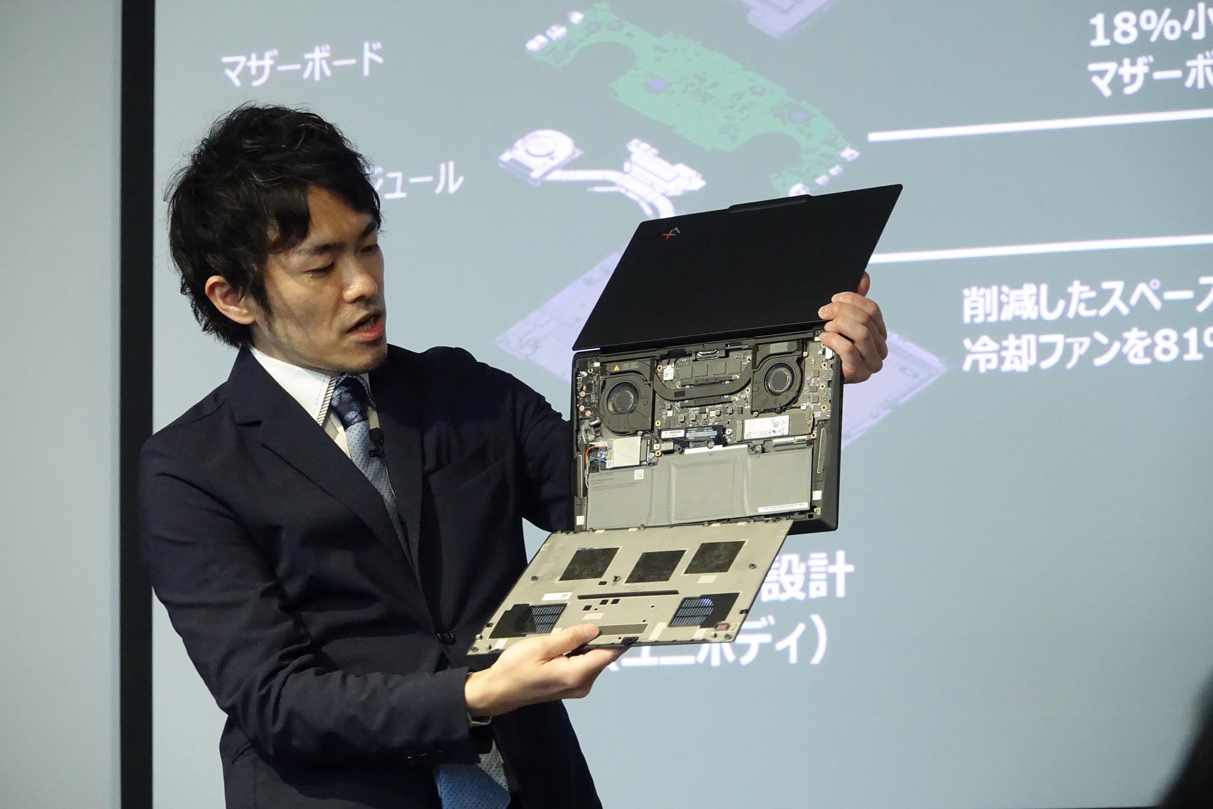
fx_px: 6199
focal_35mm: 184
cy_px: 404
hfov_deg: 11.2
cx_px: 606
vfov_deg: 7.5
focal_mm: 67.46
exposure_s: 1/200
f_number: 4
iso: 5000
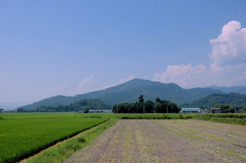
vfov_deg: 30.8
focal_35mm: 44
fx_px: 297
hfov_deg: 45.0
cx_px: 123
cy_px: 82
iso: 400
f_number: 13
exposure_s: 1/640
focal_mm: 29
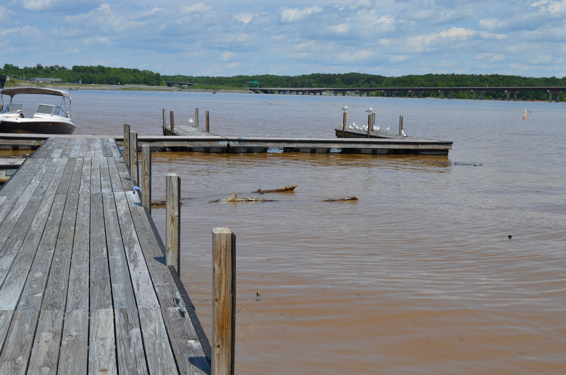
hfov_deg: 37.9
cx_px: 283
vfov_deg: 25.6
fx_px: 824
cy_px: 188
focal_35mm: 52
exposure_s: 1/400
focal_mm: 35
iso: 100
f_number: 9
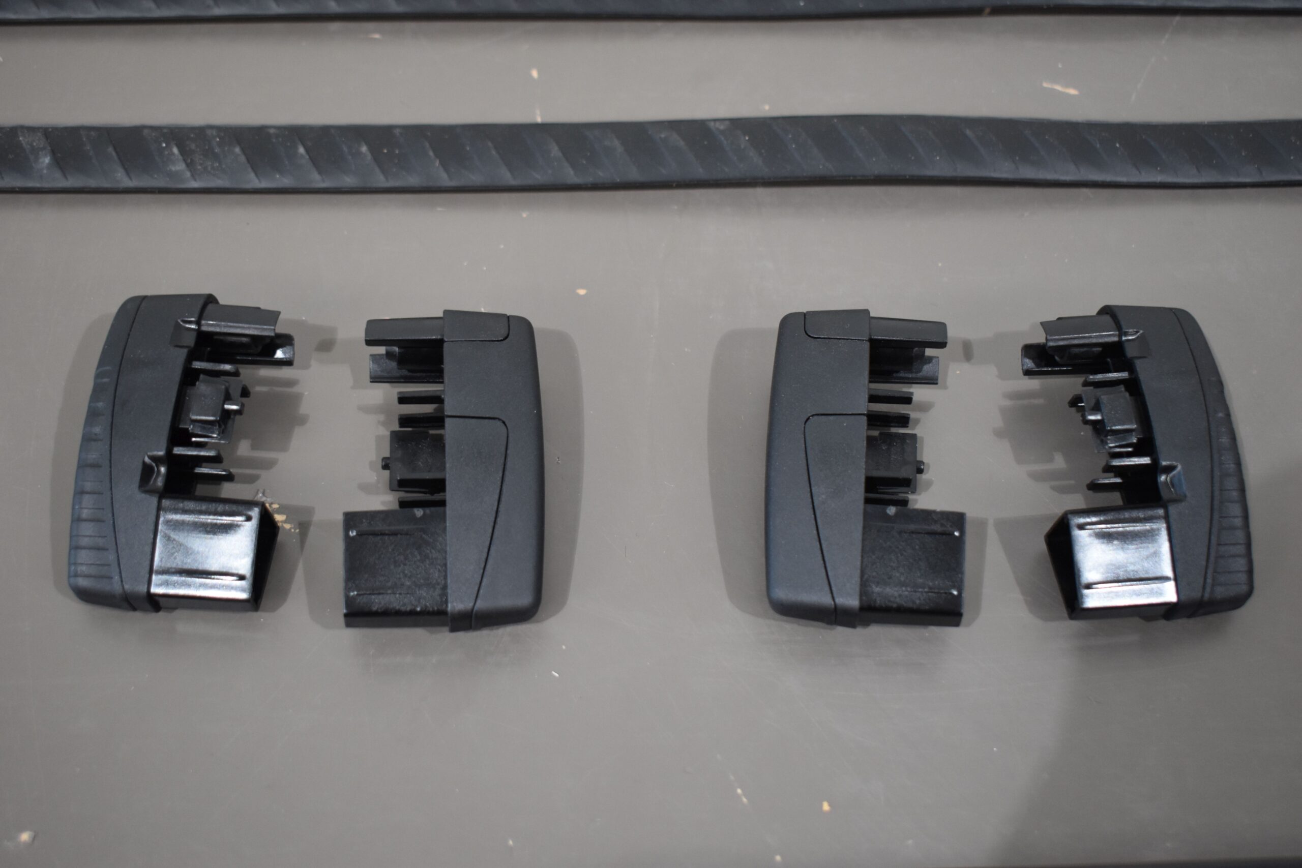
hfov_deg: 42.3
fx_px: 1682
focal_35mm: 46
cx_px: 651
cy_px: 434
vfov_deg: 28.9
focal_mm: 31
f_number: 4.2
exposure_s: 1/125
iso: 1000
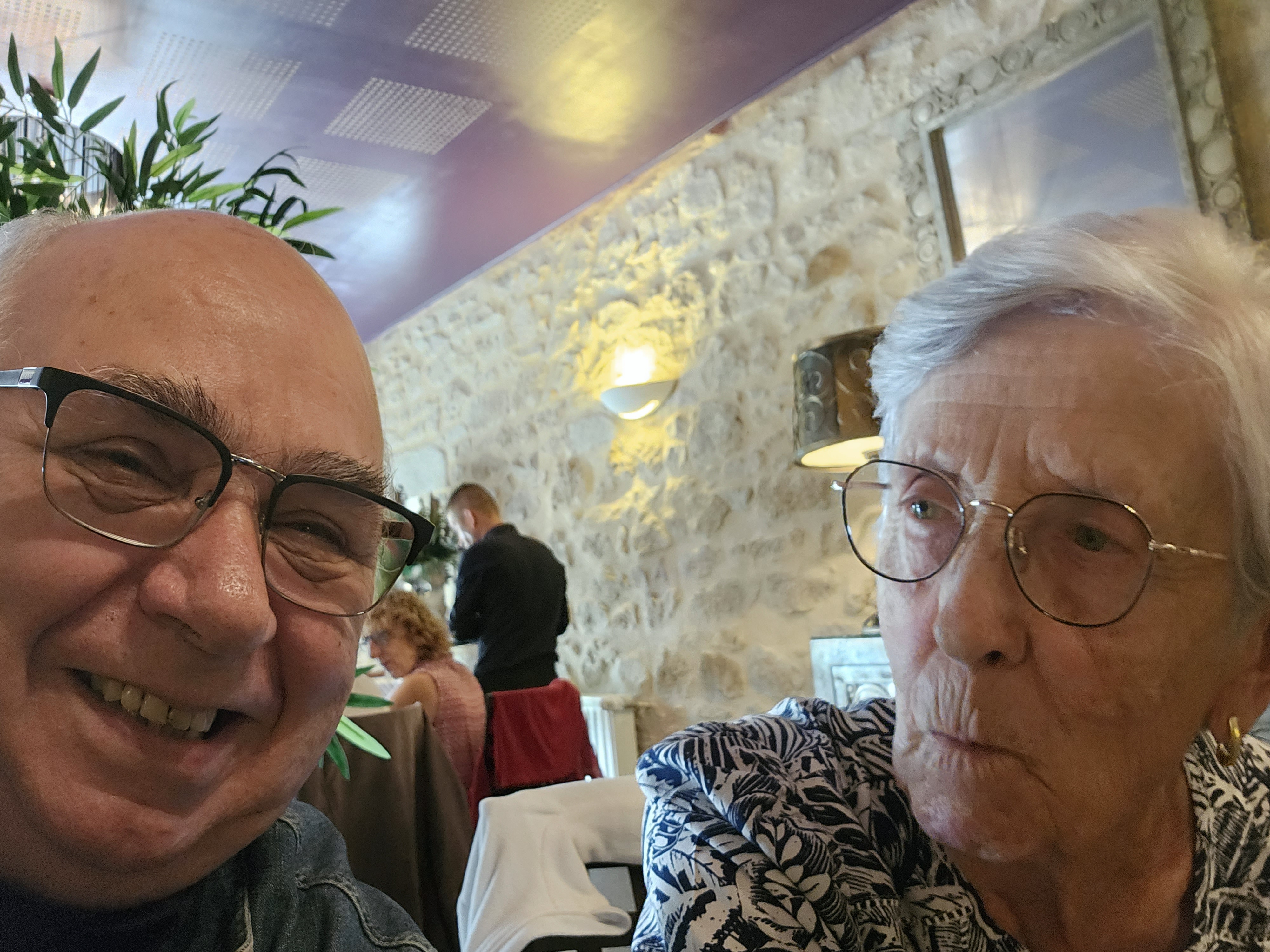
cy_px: 476
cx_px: 635
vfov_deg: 54.9
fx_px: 917
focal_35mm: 25
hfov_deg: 69.4
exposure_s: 1/33
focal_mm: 3.3
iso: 640
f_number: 2.2
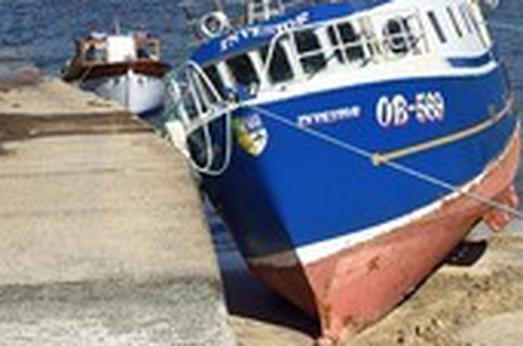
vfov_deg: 16.8
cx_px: 405
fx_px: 1145
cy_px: -3
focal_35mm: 79
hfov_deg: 25.4
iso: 200
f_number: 14
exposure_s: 1/320
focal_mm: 32
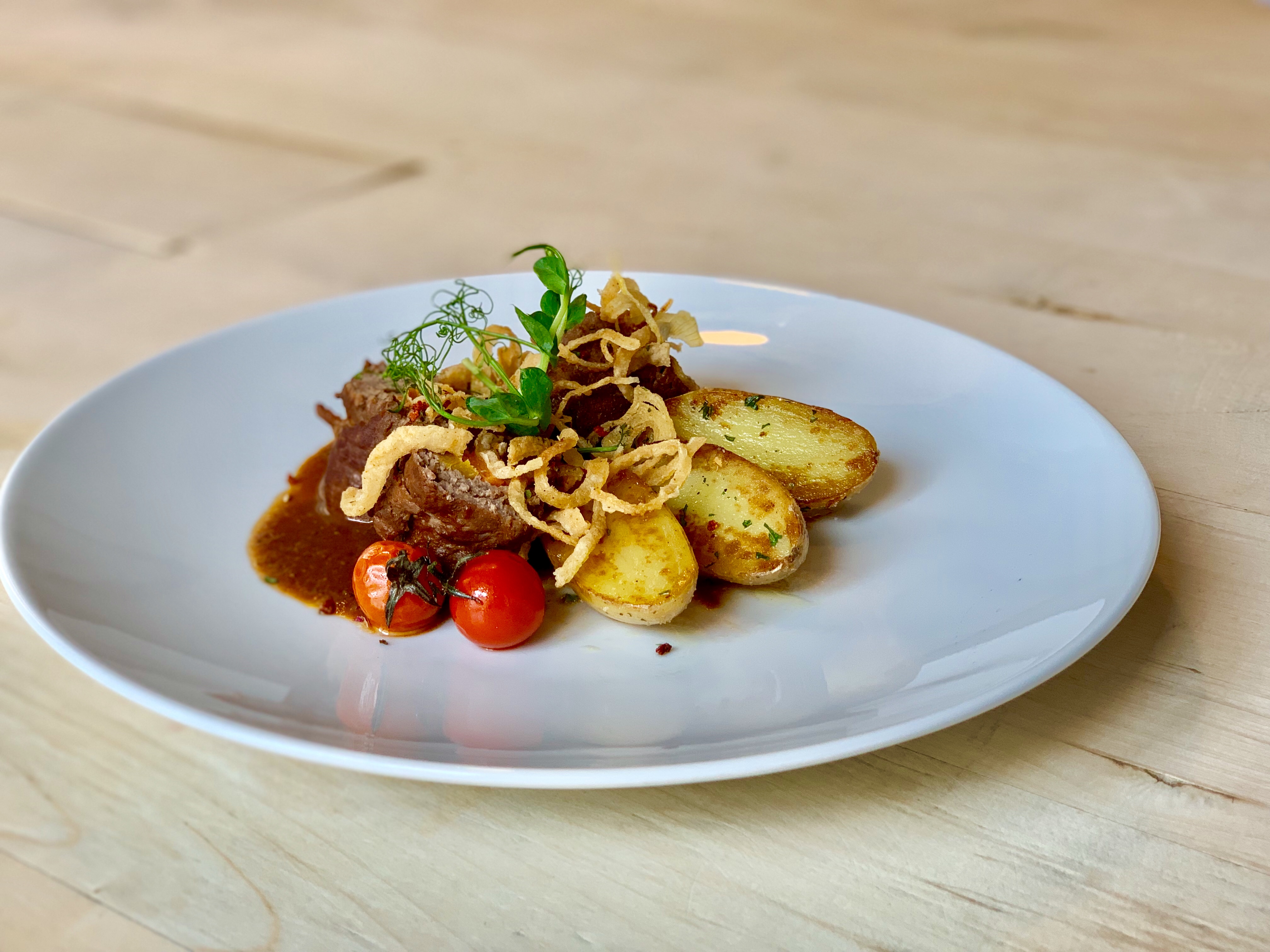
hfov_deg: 36.8
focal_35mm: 52
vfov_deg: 28.0
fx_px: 1908
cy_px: 476
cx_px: 635
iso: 50
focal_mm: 6
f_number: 2.4
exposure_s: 1/122
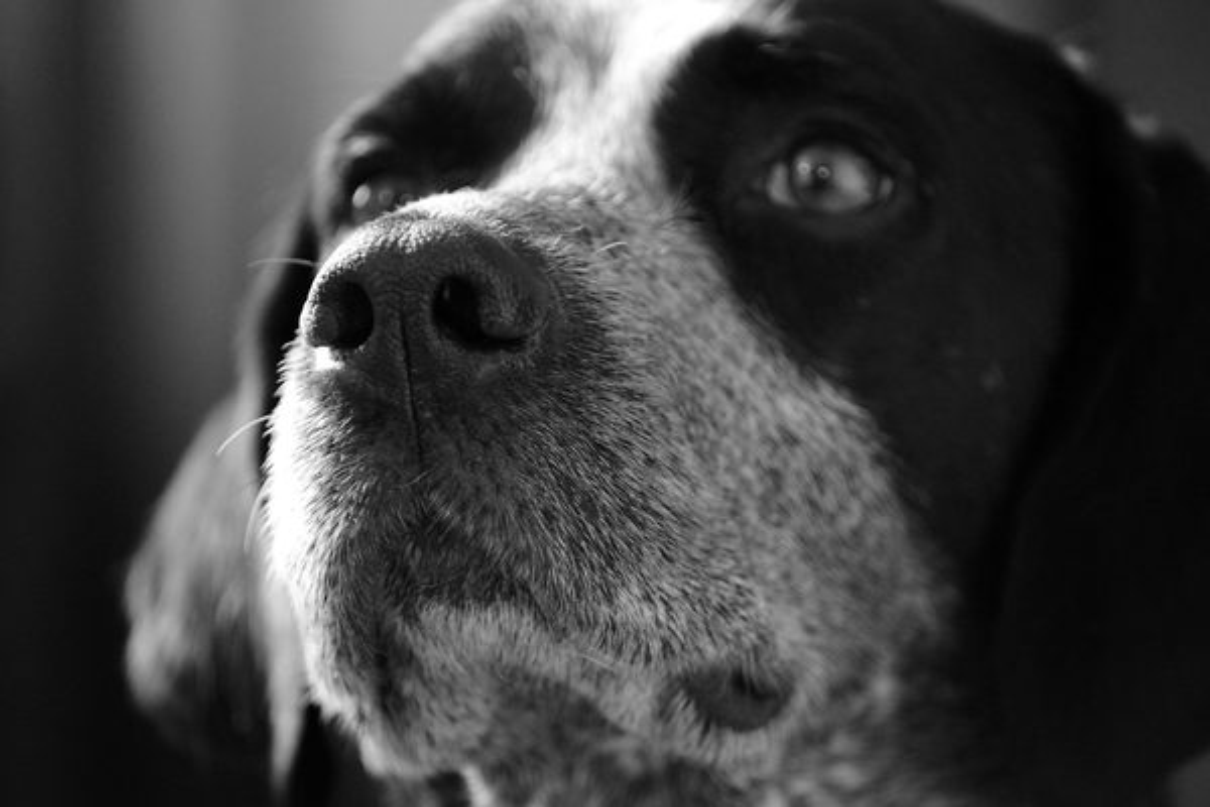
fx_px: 10083
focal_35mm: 300
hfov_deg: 6.9
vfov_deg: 4.6
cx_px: 605
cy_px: 404
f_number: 5
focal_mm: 200
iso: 3200
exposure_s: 1/15
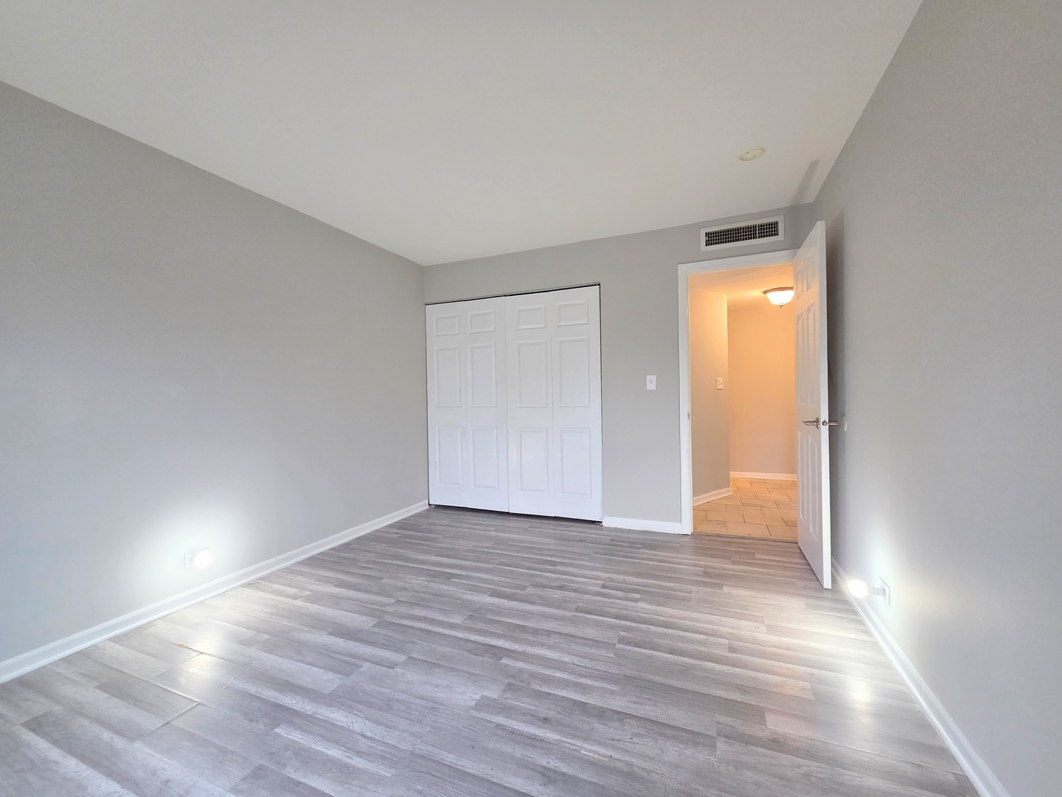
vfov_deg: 89.9
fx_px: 399
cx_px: 531
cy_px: 398
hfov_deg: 106.2
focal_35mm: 13
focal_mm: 2.2
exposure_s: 1/60
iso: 200
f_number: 2.2
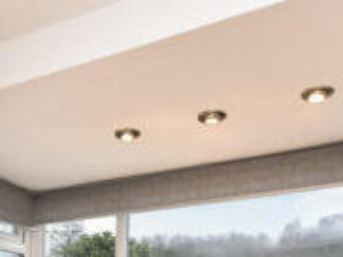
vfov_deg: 23.4
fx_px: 515
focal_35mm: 52
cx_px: 90
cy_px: 368
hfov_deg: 36.1
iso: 800
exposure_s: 1/100
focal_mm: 10
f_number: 5
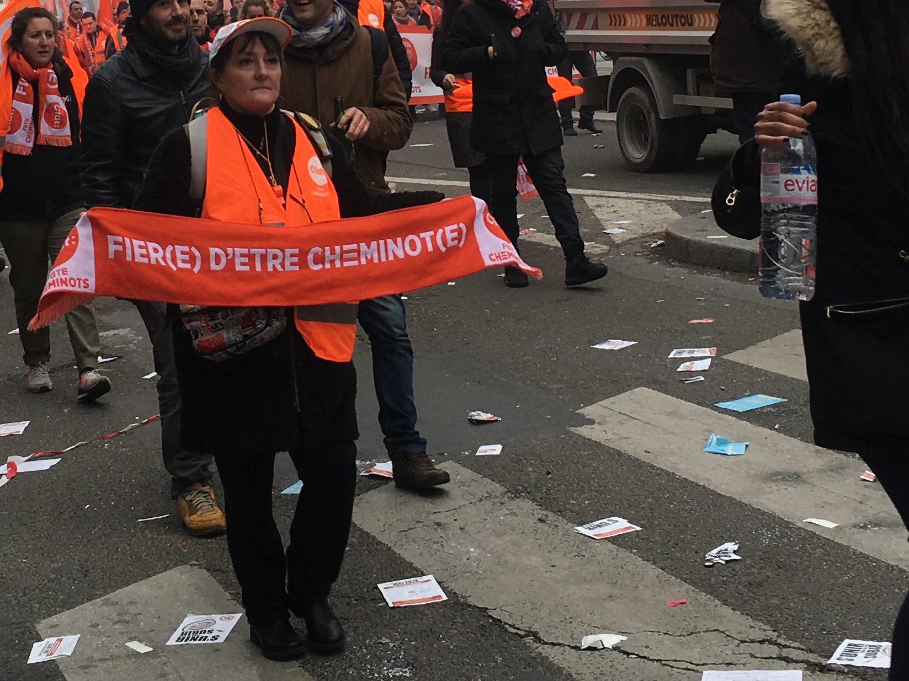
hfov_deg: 27.3
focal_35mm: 71
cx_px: 359
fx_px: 1864
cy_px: 43
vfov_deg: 20.2
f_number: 2.2
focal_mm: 4.15
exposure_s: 1/311
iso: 25
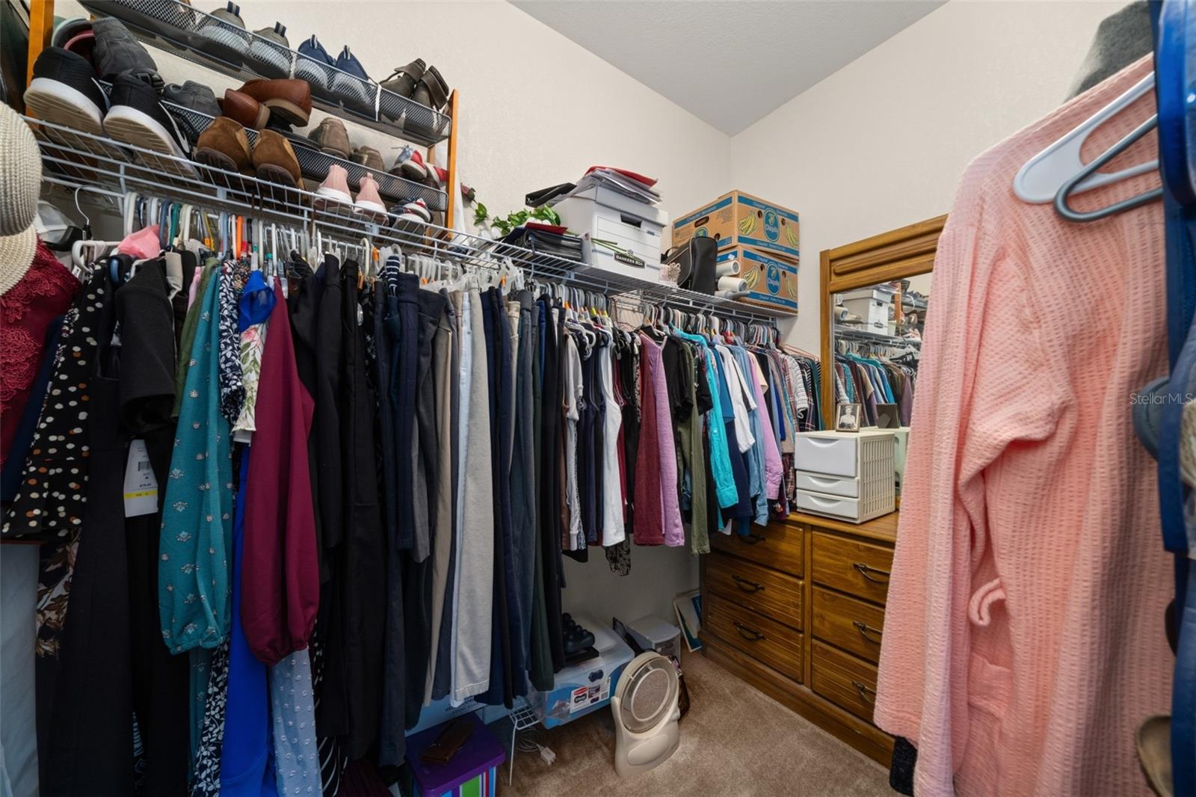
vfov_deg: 90.0
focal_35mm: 12
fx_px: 399
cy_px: 398
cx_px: 598
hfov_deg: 112.6
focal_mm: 12
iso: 400
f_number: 11
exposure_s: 2
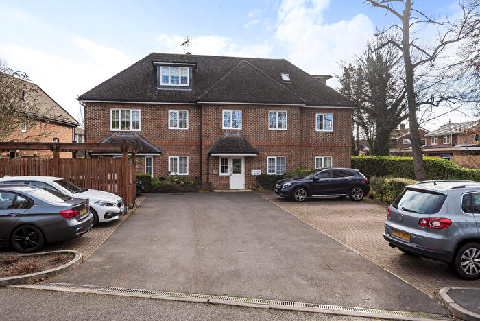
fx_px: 347
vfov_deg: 49.6
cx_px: 240
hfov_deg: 69.3
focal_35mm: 26
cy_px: 160
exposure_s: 1/320
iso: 250
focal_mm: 26
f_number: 8
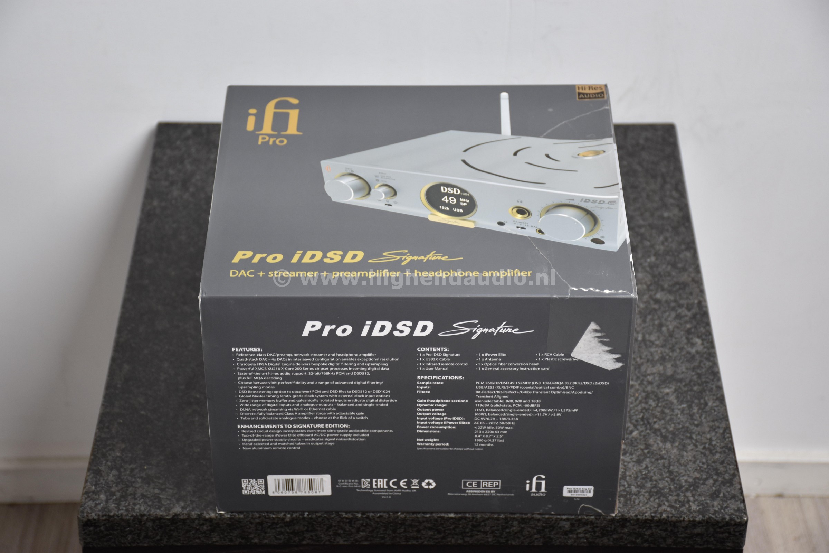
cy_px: 276
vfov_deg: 16.3
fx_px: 1934
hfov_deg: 24.2
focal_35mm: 84
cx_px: 414
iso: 400
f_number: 4.8
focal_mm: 56
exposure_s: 1/100
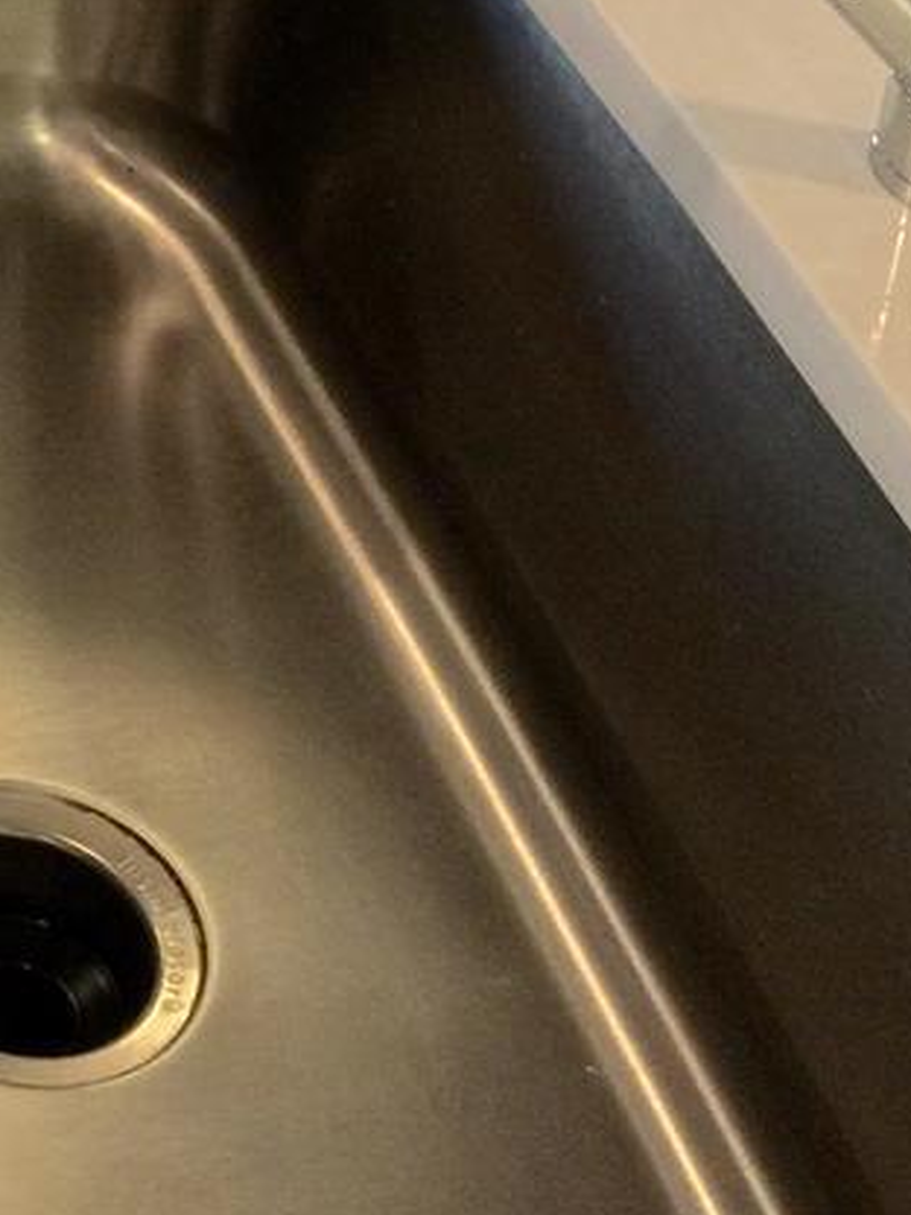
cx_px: -423
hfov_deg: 13.1
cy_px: -970
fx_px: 3755
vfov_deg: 15.7
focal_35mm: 107
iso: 32
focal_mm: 4.15
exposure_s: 1/30
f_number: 2.2
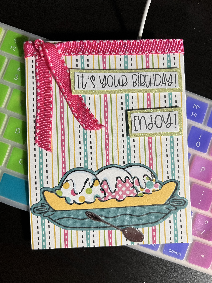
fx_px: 212
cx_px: 106
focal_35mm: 26
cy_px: 142
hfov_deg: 53.1
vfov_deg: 67.3
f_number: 1.5
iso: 125
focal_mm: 5.7
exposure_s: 1/60
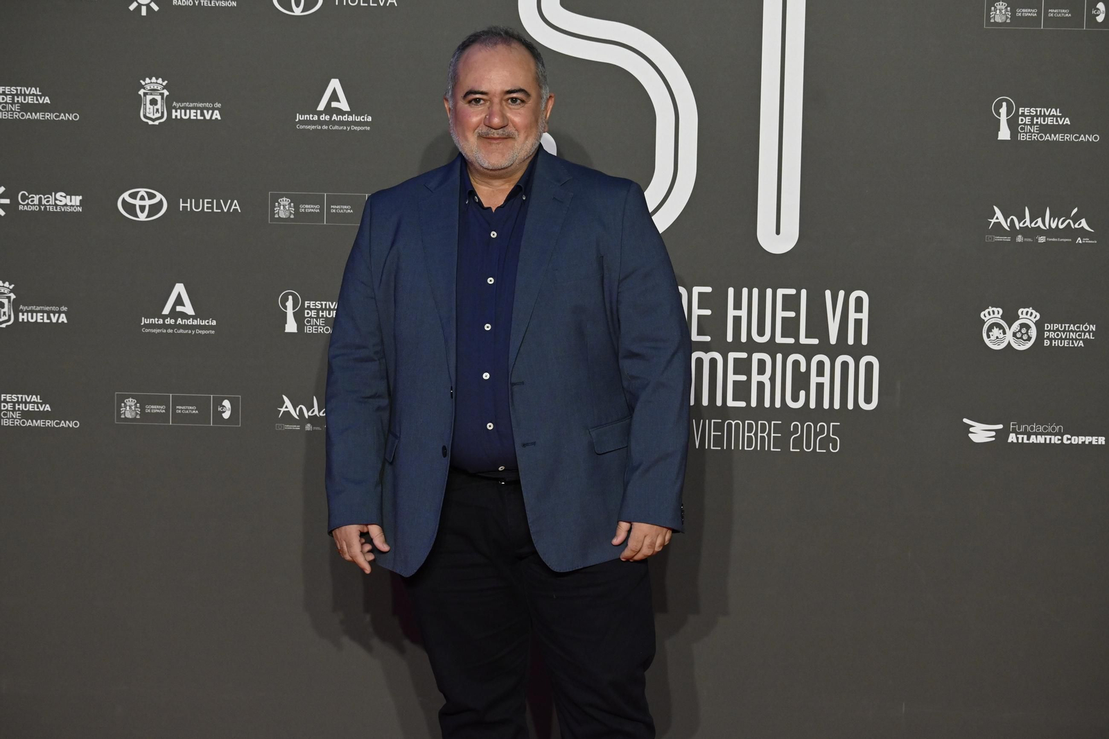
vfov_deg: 14.2
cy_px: 370
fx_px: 2957
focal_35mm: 96
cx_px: 554
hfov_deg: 21.2
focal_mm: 64
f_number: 6.3
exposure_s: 1/250
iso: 2500
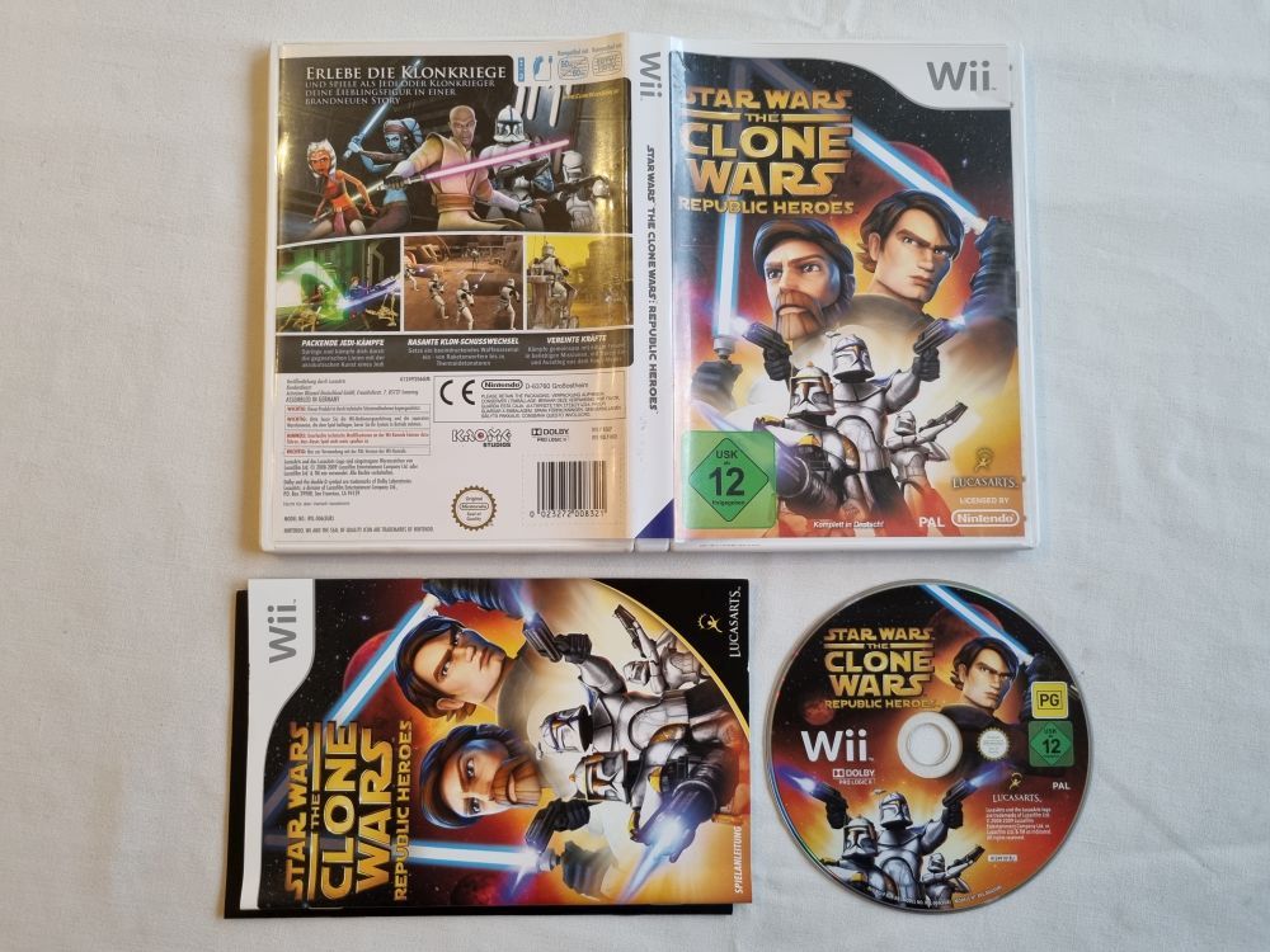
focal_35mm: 26
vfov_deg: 53.1
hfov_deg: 67.3
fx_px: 954
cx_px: 635
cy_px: 476
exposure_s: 1/50
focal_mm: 5.4
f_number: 1.8
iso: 400
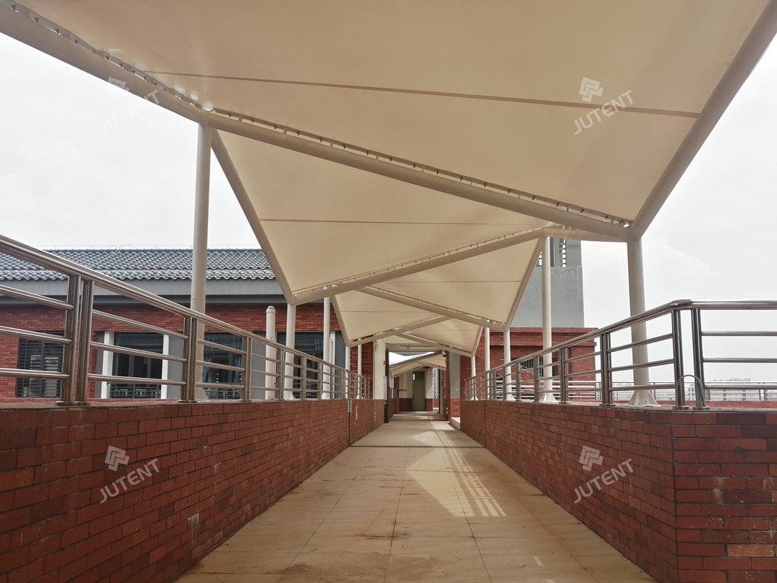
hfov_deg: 56.8
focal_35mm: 32
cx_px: 388
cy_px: 292
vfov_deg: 44.2
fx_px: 718
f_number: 1.8
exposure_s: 1/591
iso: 50
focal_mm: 3.96
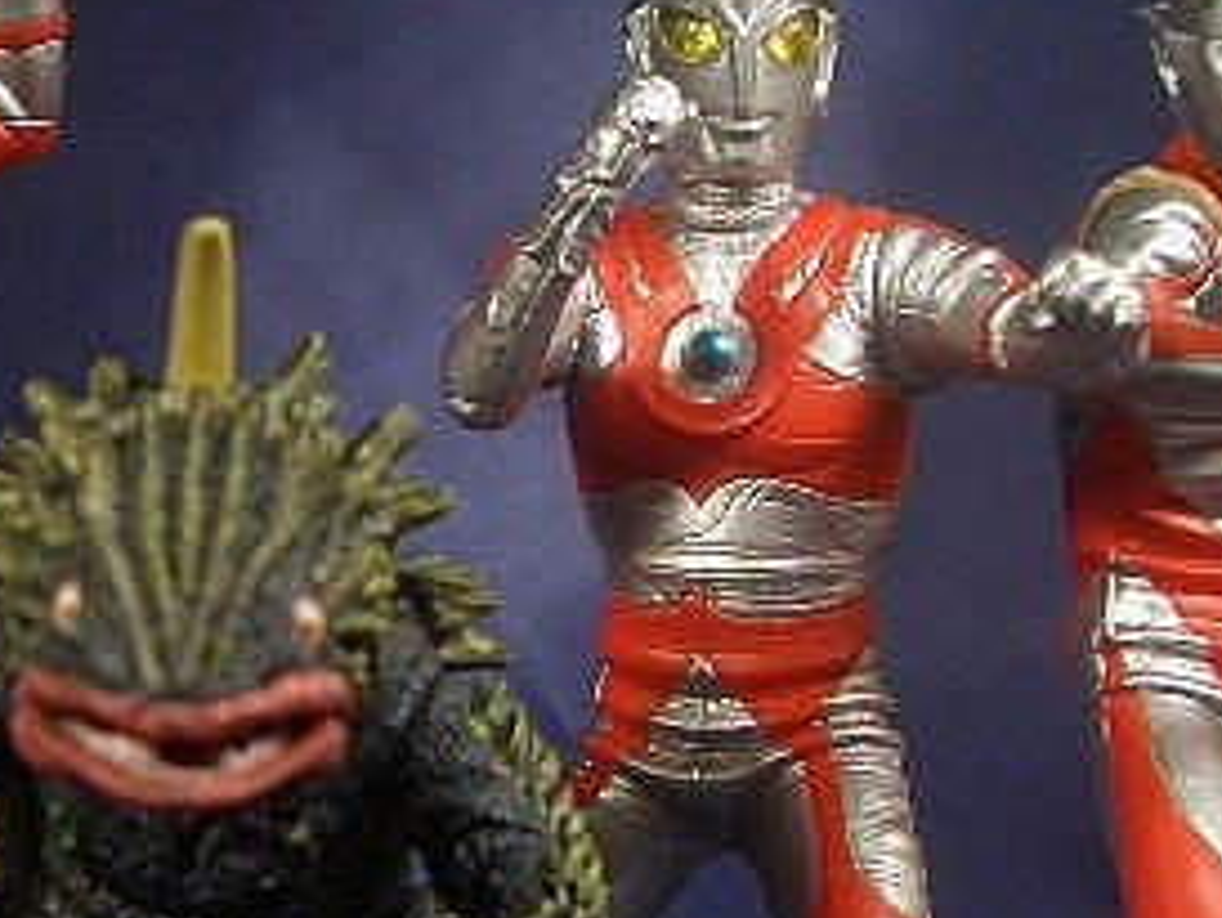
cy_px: 761
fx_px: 2896
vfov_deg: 17.8
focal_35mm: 82
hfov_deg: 23.3
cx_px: 148
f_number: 2.6
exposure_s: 1/60
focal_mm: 5.8
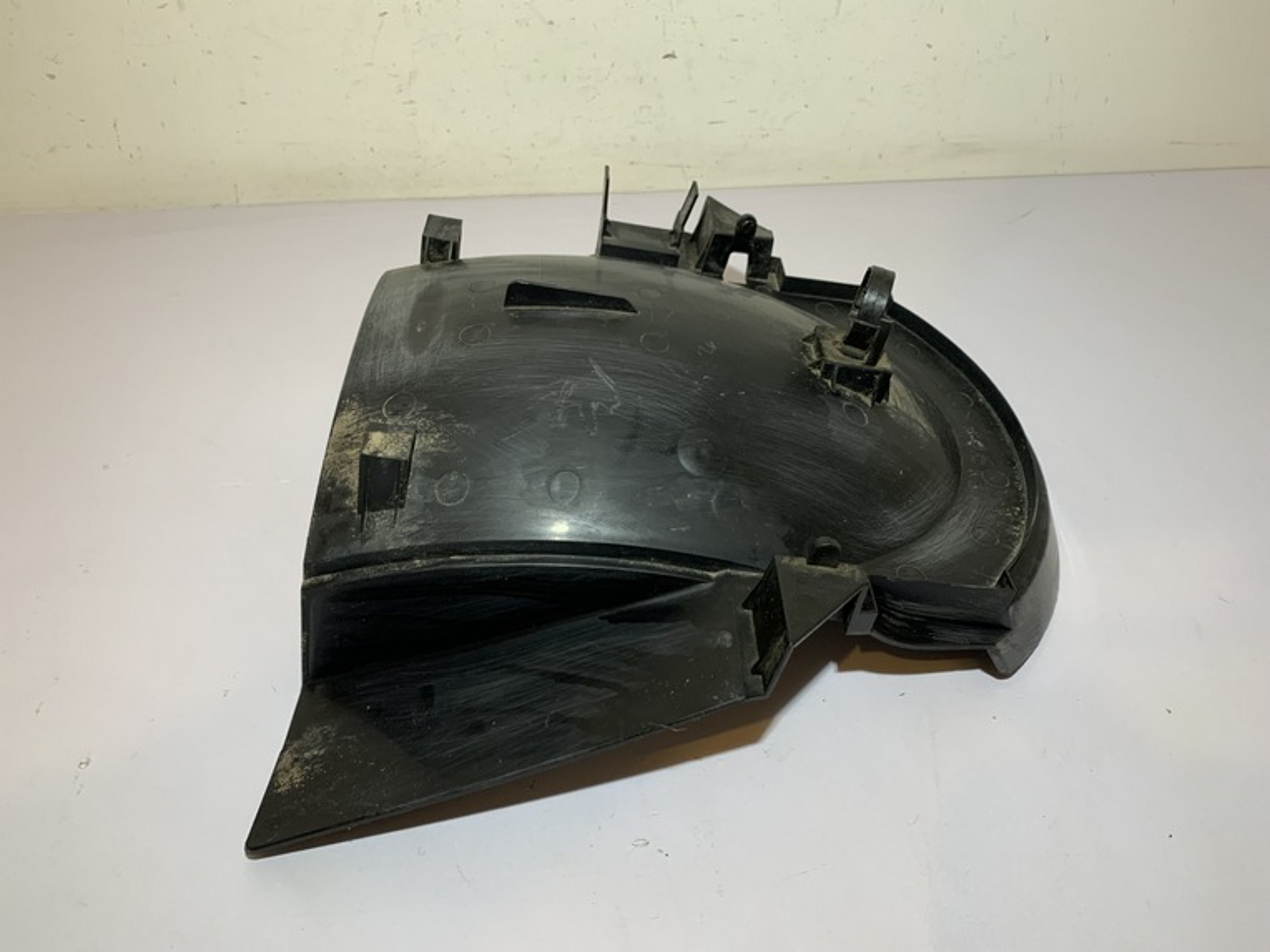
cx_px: 635
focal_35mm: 26
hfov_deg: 67.3
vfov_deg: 53.1
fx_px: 954
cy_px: 476
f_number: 1.8
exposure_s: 1/100
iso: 80
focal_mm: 4.25
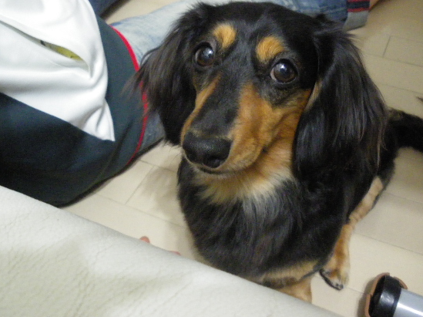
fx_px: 513
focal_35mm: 42
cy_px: 142
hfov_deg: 44.8
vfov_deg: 34.3
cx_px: 192
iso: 800
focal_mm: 6.3
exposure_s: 1/10
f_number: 3.5
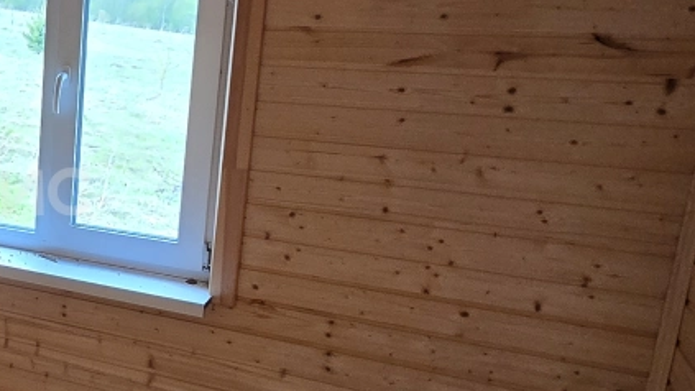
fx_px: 774
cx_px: -99
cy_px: 193
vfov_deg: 28.4
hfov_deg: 38.5
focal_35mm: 42
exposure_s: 1/60
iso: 200
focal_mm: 2.2
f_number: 2.2
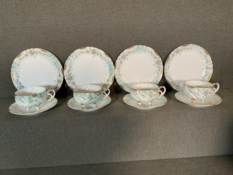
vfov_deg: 48.2
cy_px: 88
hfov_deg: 61.7
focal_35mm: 29
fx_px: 195
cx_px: 116
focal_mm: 3
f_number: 1.8
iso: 50
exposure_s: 1/50
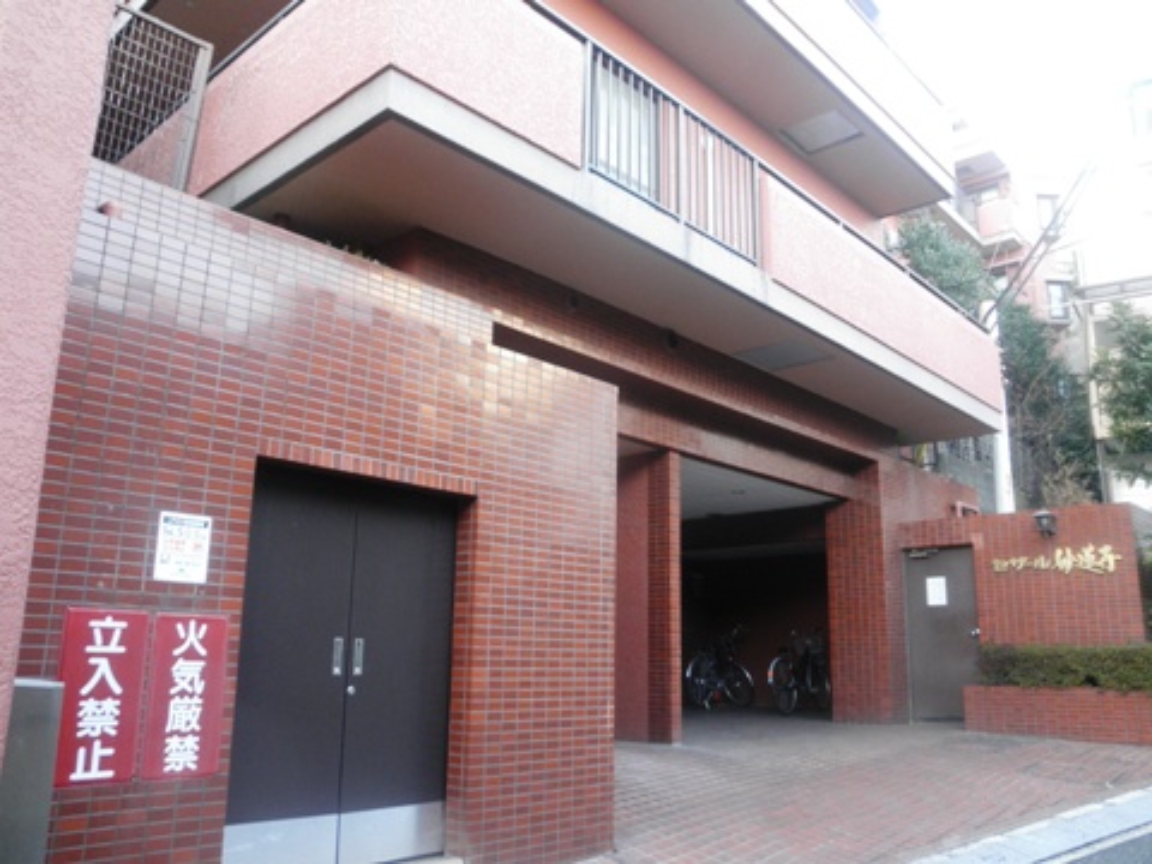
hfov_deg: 63.4
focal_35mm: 28
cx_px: 576
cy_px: 432
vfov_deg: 49.7
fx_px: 932
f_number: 3
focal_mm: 5
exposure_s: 1/30
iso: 160
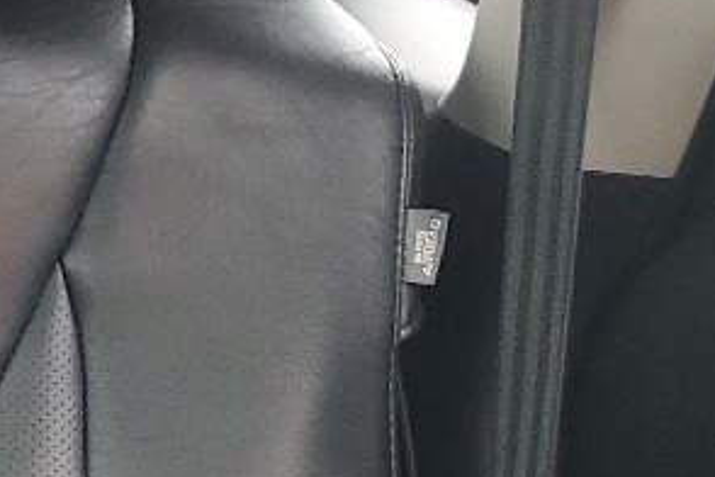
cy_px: 470
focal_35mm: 147
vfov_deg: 9.3
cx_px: -1214
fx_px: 2919
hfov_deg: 10.9
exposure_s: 1/60.2
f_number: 1.5
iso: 96
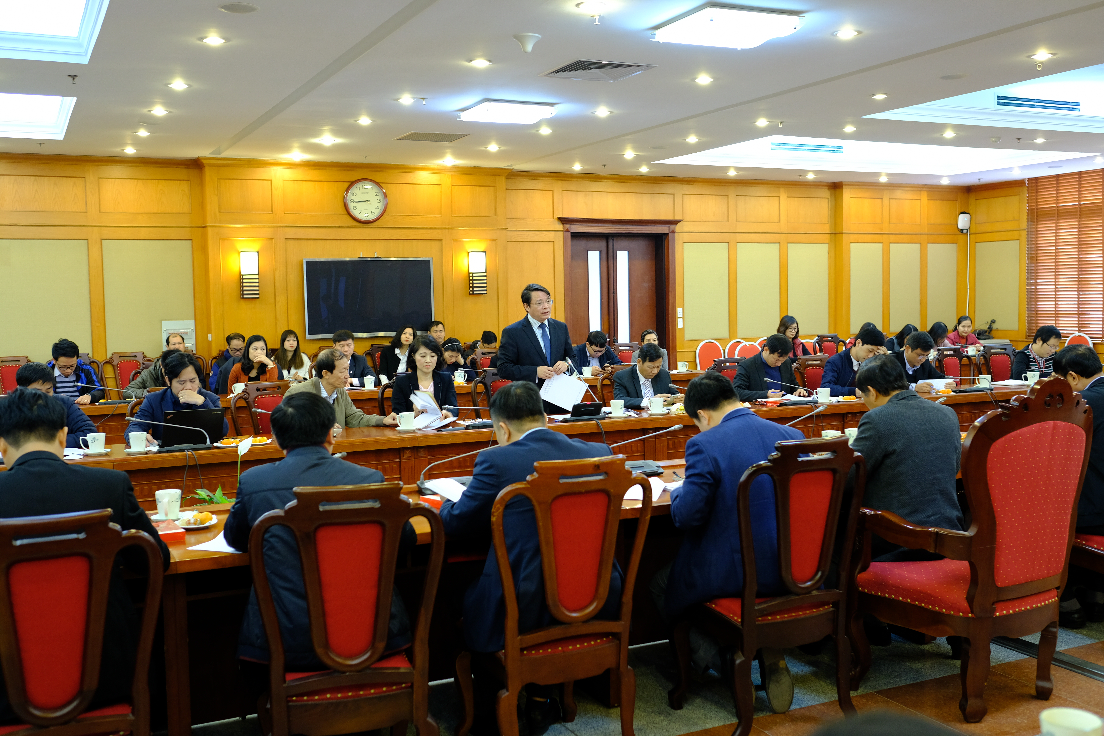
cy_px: 368
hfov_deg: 54.4
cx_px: 552
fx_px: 1073
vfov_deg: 37.9
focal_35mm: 35
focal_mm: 23
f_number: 2.8
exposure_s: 1/40
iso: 800
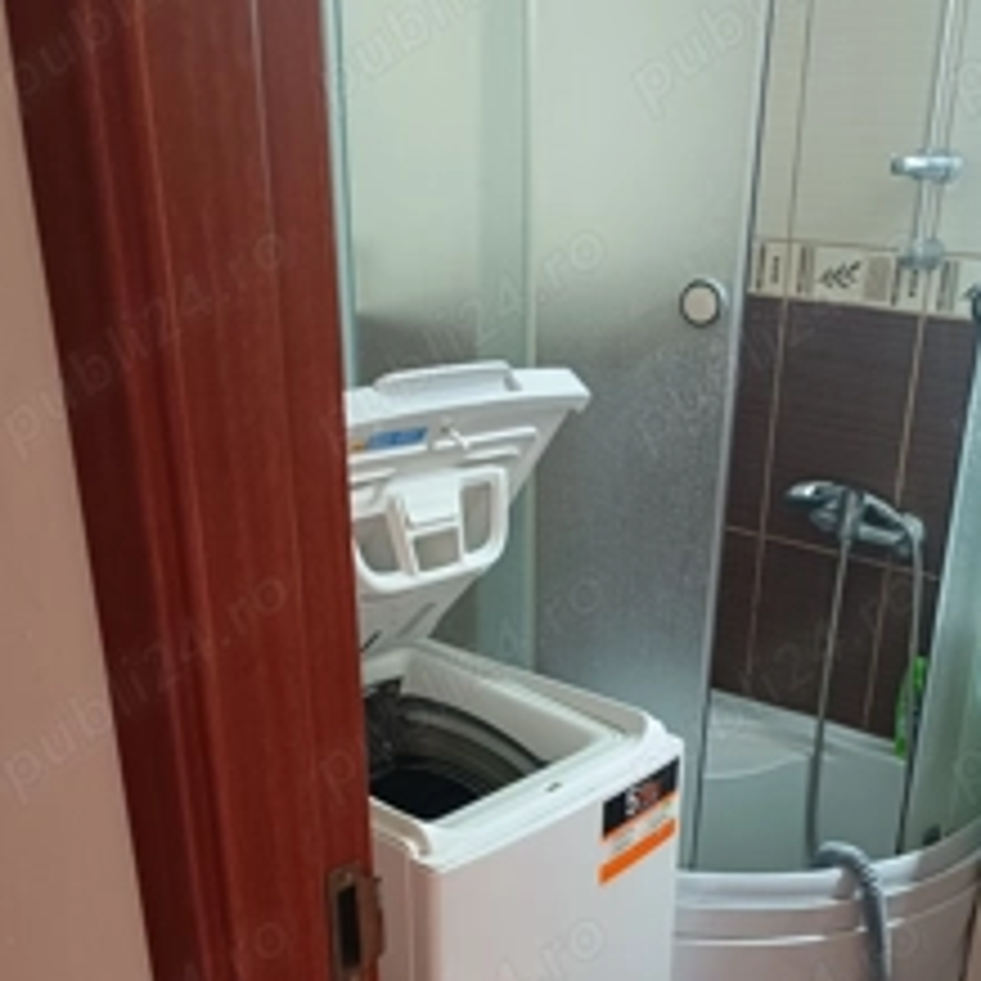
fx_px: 1250
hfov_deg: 42.5
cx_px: 616
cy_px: 756
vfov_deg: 41.4
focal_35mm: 39
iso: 632
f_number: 1.88
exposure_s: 1/50.1
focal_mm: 5.59
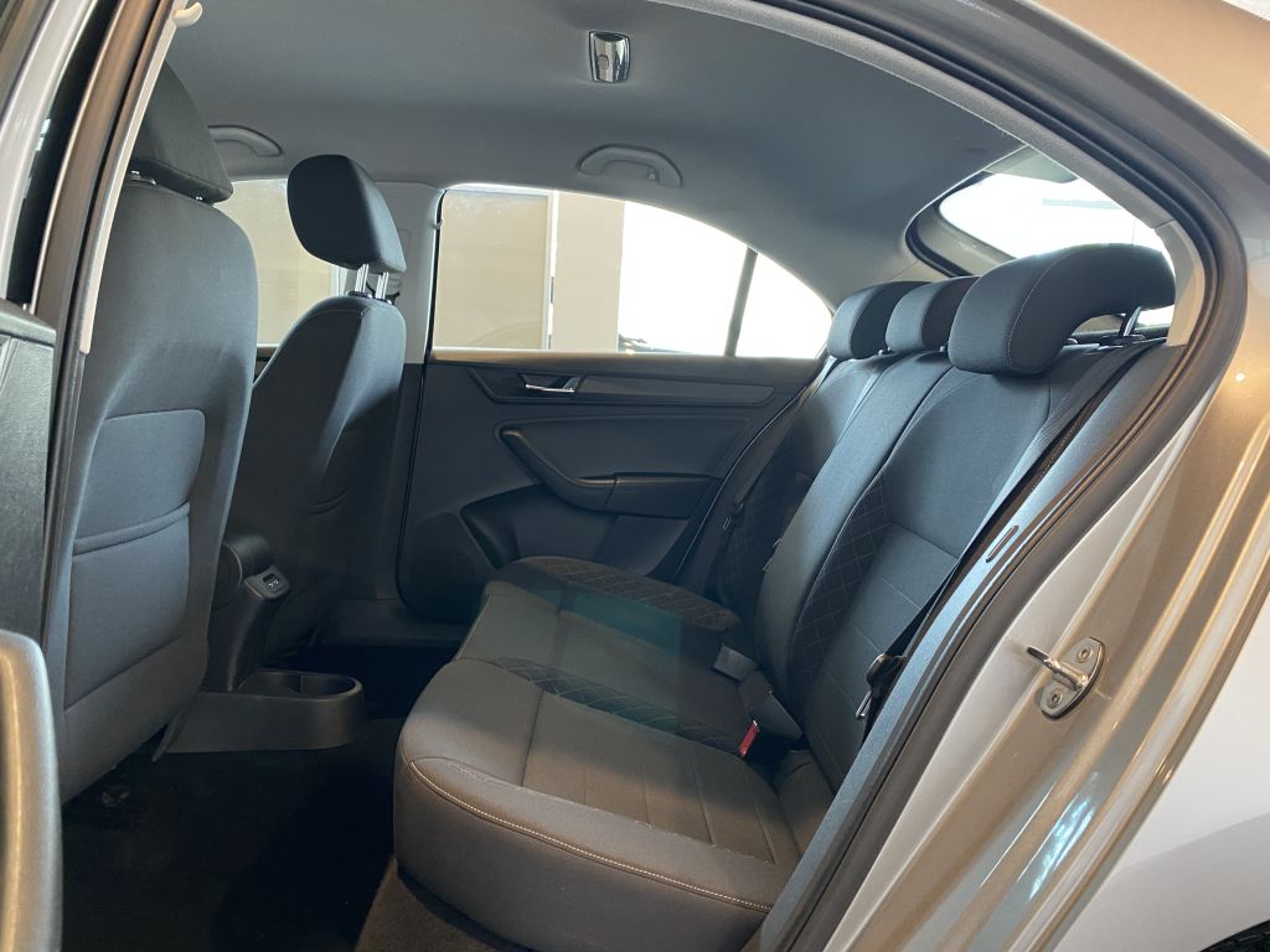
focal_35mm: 26
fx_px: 954
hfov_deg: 67.3
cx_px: 635
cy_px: 476
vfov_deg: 53.1
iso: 400
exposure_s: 1/50
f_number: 1.8
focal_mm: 4.25
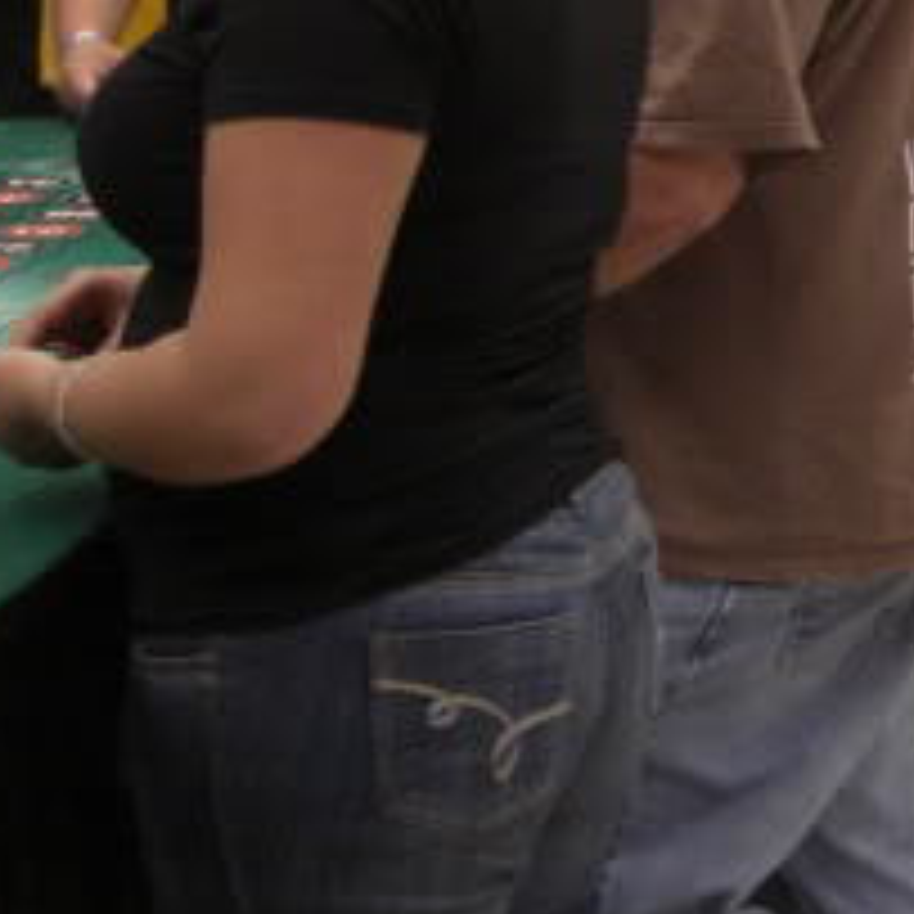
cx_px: 1162
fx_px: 3167
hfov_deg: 15.7
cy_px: -5
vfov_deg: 16.1
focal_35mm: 106
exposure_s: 1/100
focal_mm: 7.9
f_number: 2.8
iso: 400
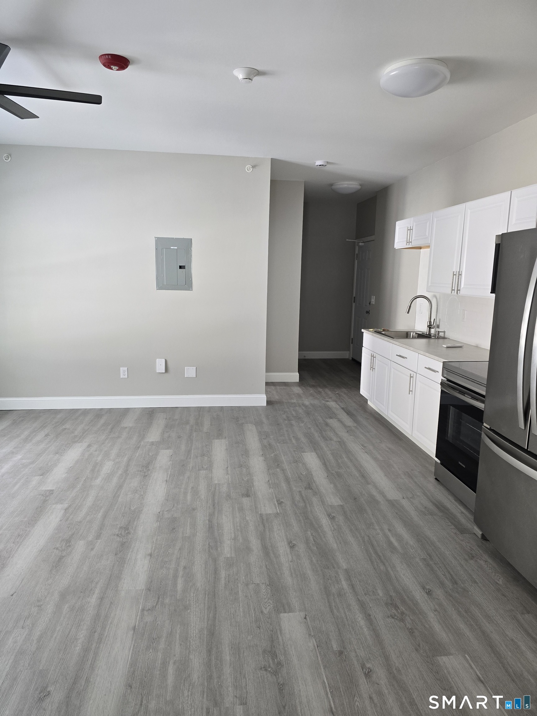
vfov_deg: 73.9
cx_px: 268
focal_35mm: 23
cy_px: 358
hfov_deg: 58.9
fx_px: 476
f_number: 1.7
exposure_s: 1/180
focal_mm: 6.3
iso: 200
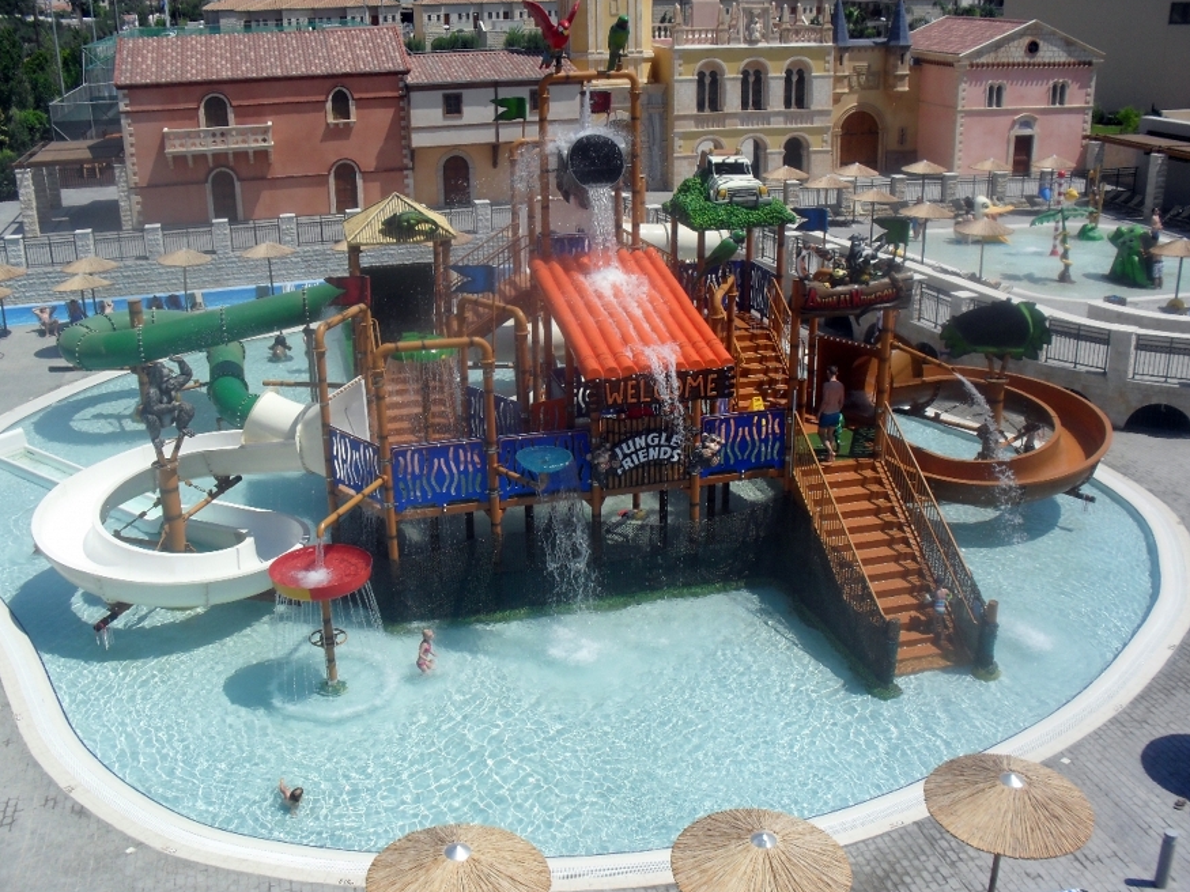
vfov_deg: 39.6
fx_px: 1237
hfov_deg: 51.4
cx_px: 593
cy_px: 444
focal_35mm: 36
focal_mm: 6.3
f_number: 8.4
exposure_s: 1/250
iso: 100
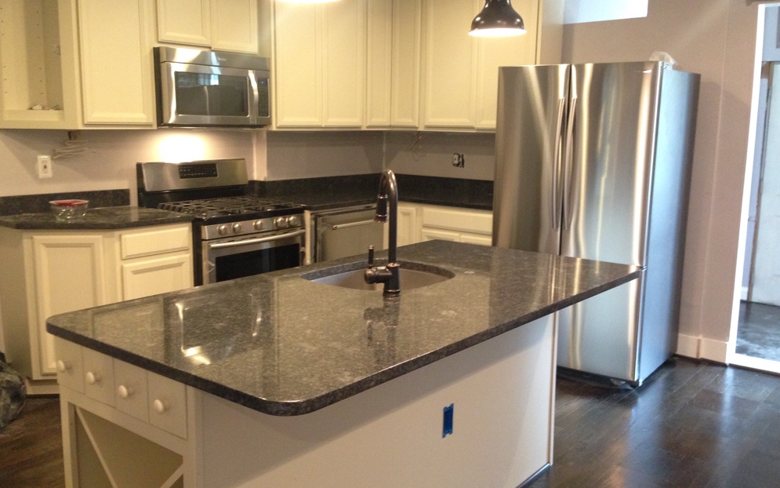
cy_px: 239
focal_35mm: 36
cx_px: 392
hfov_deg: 54.0
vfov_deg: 35.3
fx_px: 765
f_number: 2.4
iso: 320
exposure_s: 1/20
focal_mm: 4.12
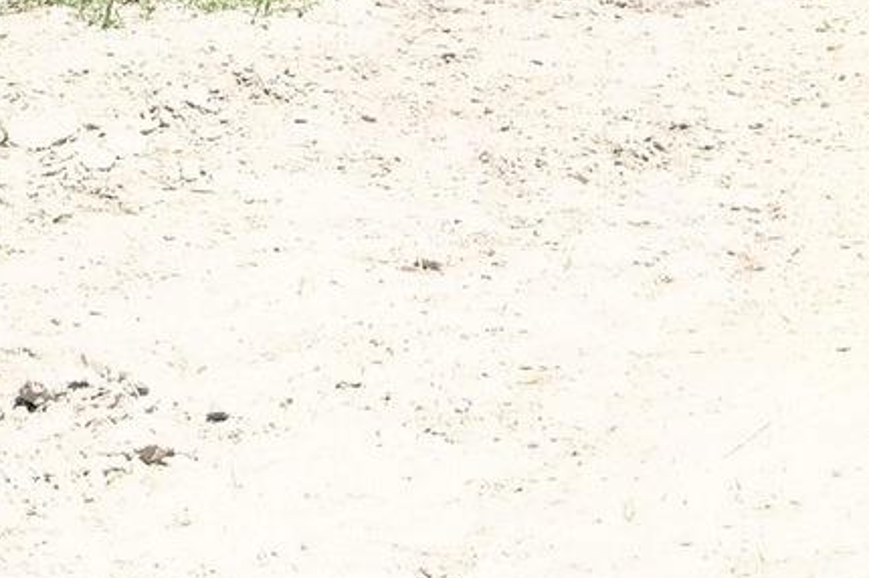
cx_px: 980
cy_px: -492
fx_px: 3449
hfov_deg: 14.0
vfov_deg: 9.1
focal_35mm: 143
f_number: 6.3
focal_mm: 30
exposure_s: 1/8000
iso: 2000
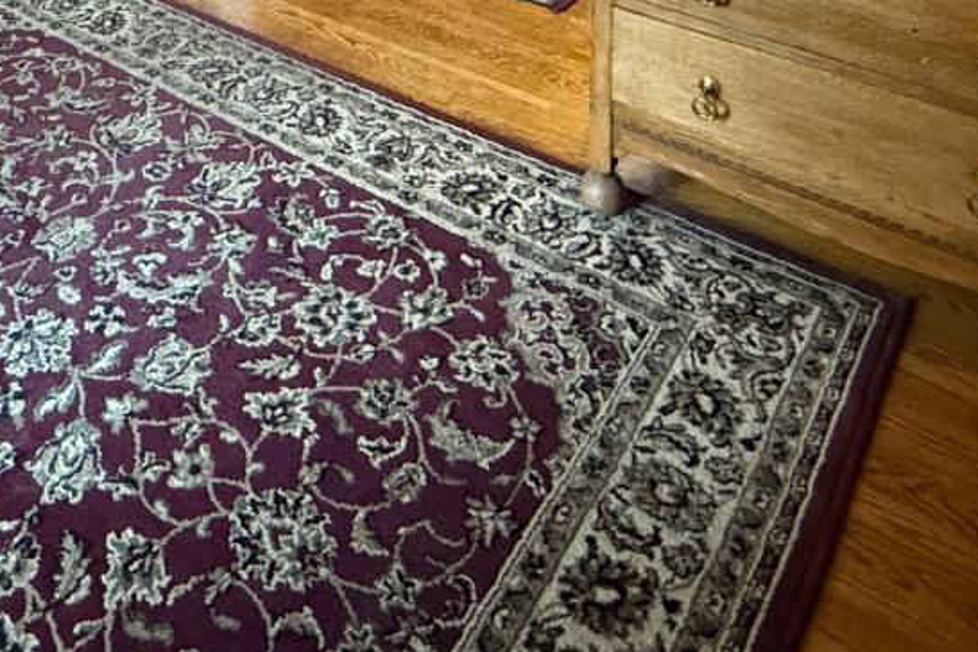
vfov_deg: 25.9
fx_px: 1087
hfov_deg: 47.7
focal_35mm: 40
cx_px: 328
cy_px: -296
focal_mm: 2.22
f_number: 2.2
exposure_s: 1/60
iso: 800
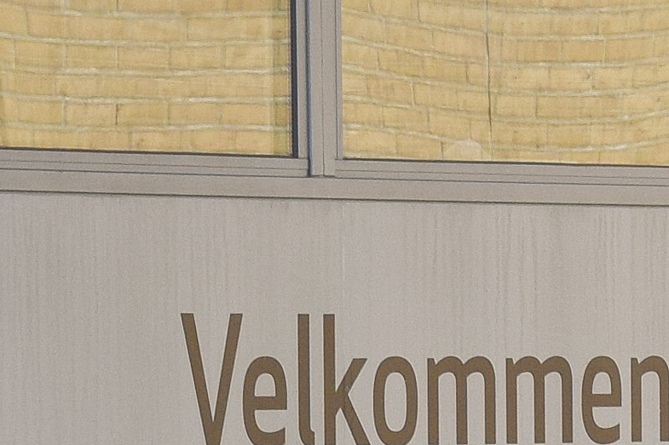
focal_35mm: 542
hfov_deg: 3.8
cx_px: 793
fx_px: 10069
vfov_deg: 2.5
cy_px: 944
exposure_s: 1/250
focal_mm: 48
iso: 200
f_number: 8
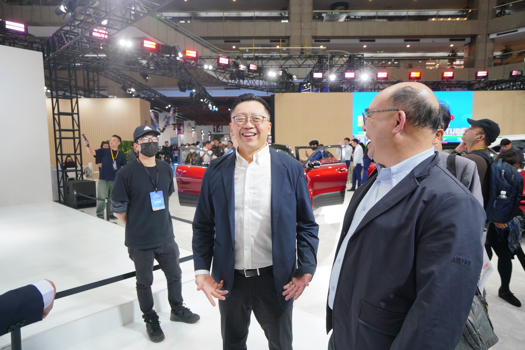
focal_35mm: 23
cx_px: 262
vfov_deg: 55.1
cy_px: 175
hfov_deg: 76.1
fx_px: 335
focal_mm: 23
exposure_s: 1/250
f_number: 5.6
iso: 1600
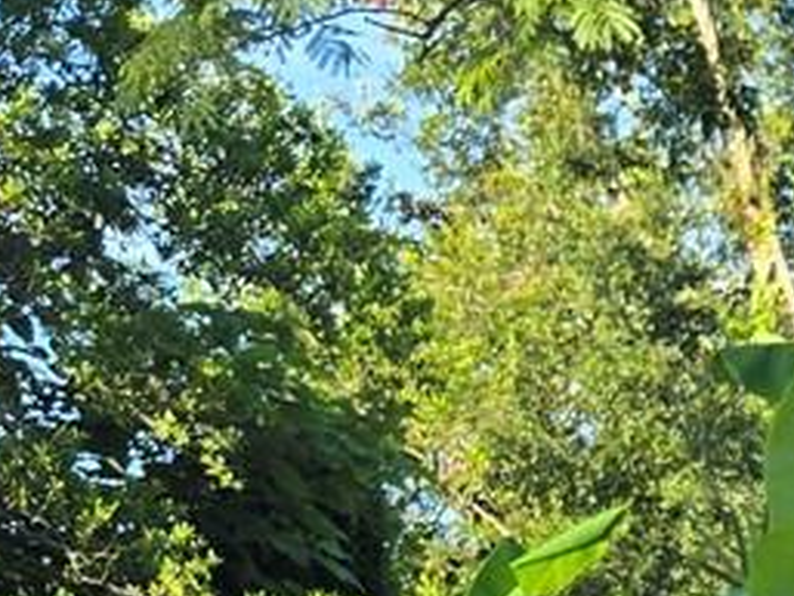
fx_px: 3282
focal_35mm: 143
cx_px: 1684
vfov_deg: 9.1
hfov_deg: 12.0
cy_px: 1522
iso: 25
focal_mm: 5.4
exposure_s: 1/437
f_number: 1.8
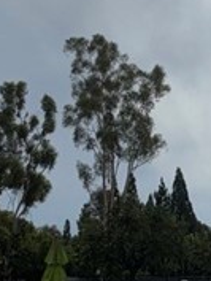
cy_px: 129
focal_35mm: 81
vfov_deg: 24.1
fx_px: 658
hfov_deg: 17.9
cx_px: 197
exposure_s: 1/4630
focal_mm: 2.22
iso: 32
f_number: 2.2
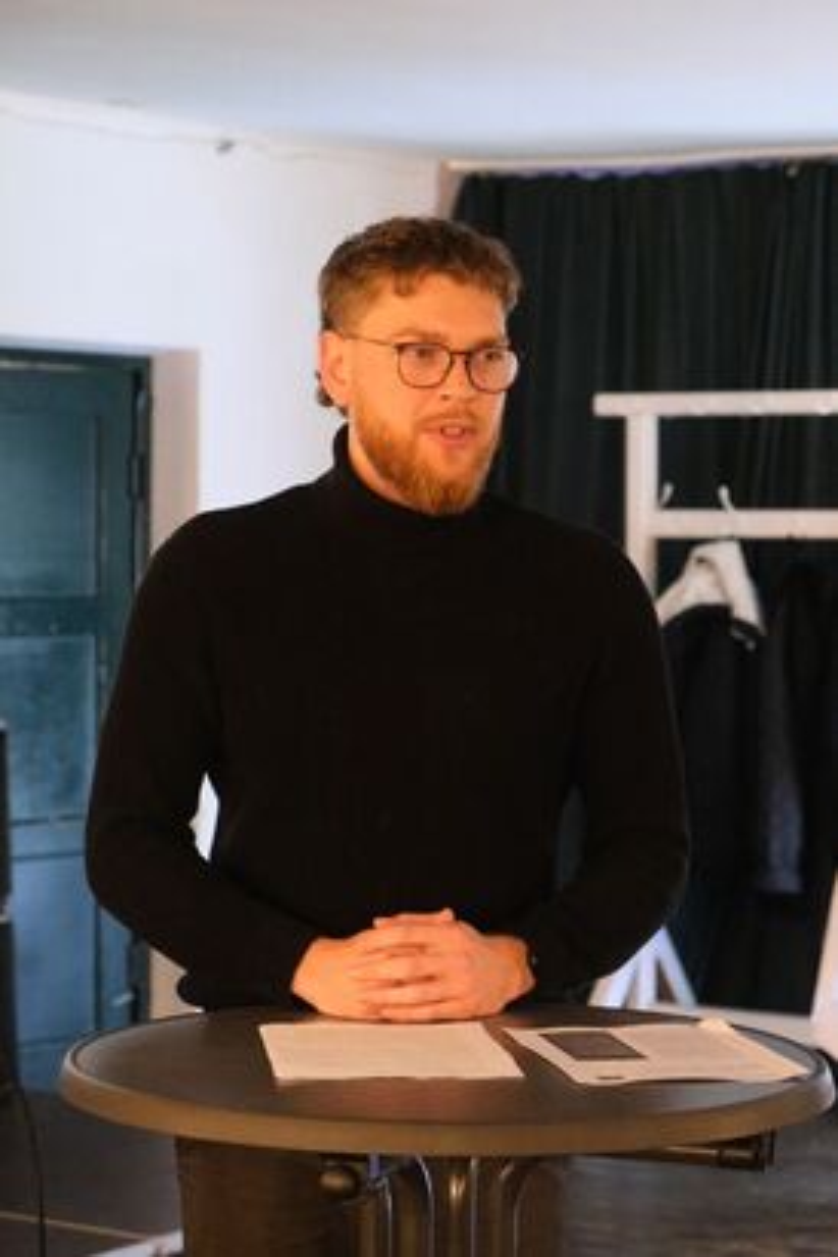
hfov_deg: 16.5
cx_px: 419
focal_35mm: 83
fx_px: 2898
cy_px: 628
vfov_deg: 24.5
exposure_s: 1/45
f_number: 4
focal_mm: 55
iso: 12800
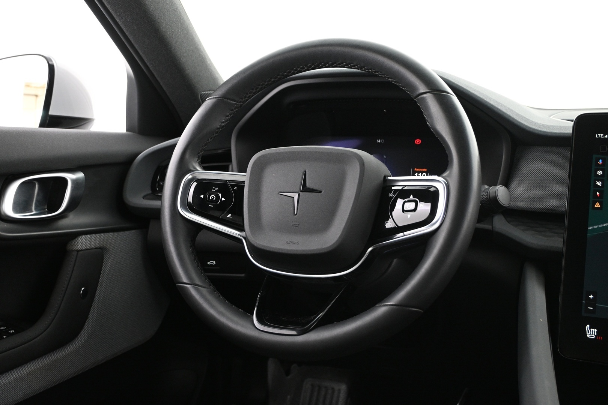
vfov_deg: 35.5
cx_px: 304
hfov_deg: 51.3
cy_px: 202
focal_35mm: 38
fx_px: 633
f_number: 4.2
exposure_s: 1/13
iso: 1600
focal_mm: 25
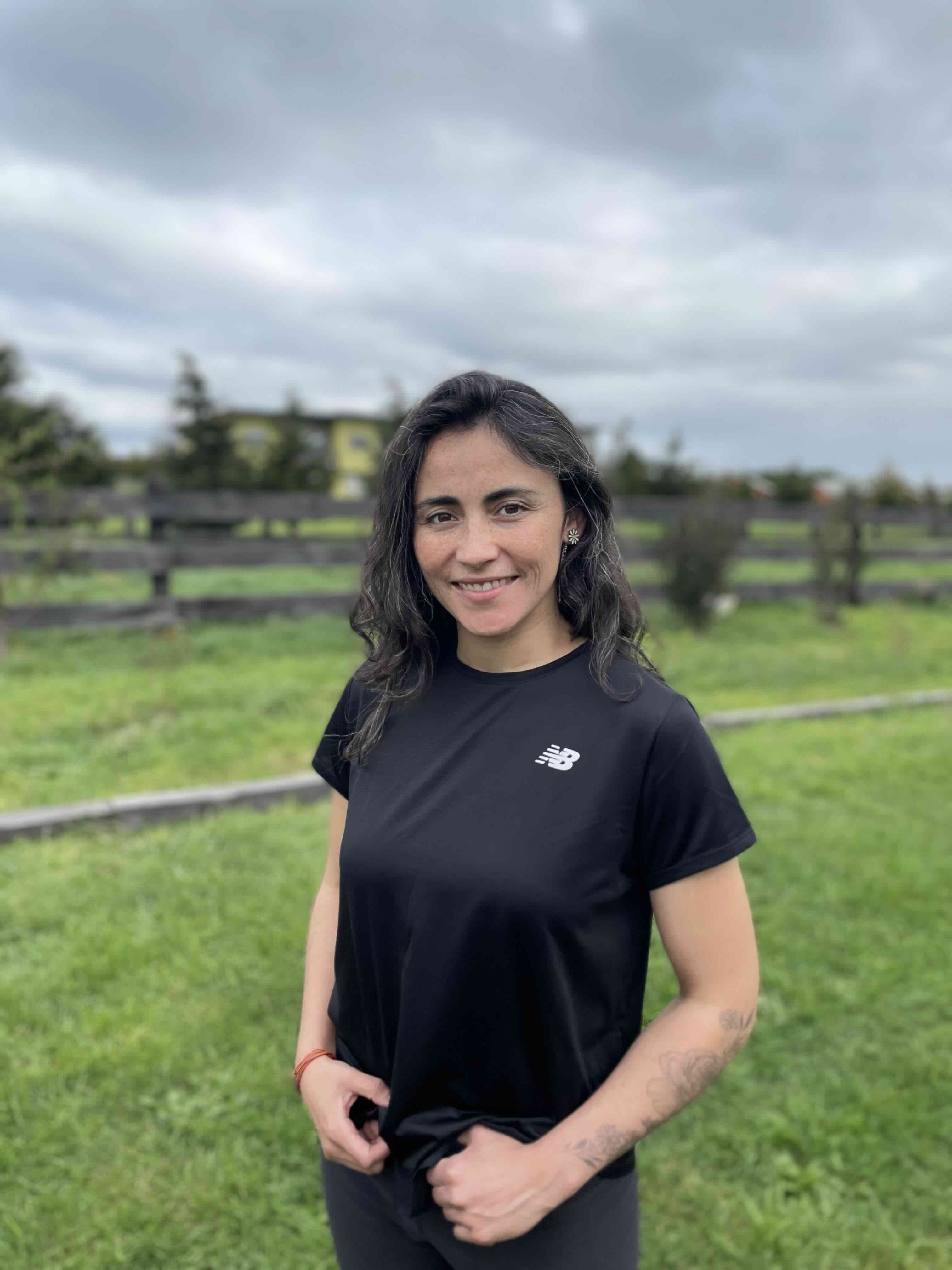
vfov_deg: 67.3
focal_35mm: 26
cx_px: 476
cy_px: 635
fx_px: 953
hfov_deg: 53.1
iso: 50
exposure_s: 1/2212
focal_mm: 4.2
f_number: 1.6
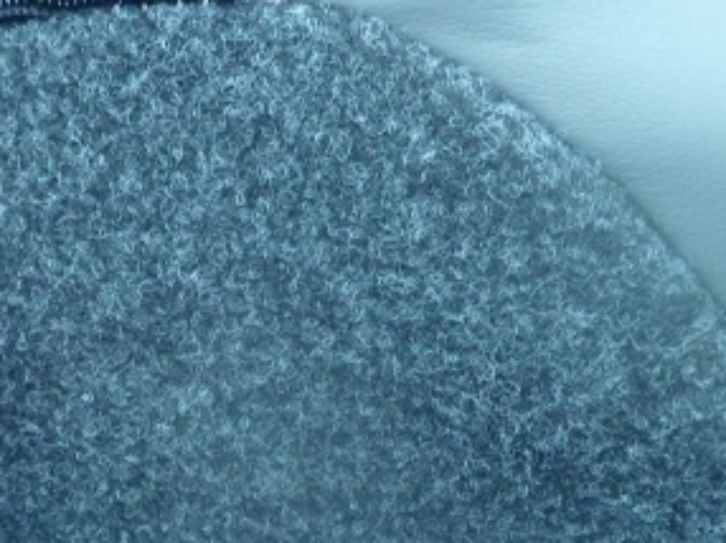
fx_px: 1362
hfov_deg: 29.8
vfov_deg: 22.1
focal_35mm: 65
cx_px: 358
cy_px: 469
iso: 400
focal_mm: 5.2
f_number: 3.3
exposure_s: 1/8
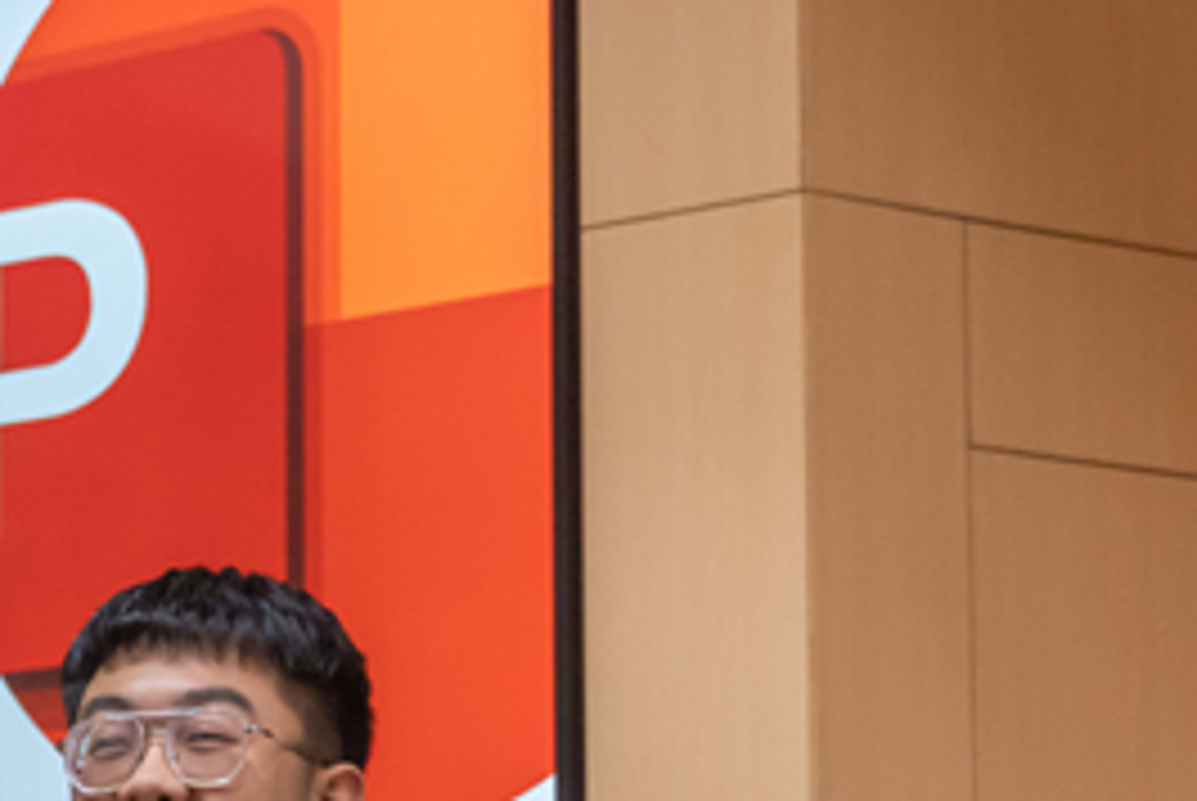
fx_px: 5625
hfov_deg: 12.1
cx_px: 140
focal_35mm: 169
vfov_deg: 8.1
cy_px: 814
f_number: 5
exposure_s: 1/160
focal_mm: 50
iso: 3200
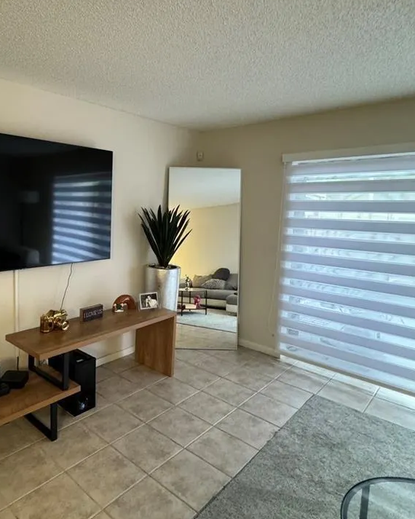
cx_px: 124
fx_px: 353
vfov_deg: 72.5
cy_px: 239
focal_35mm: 23
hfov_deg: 58.8
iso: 800
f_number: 2.2
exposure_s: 1/40
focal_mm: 2.22
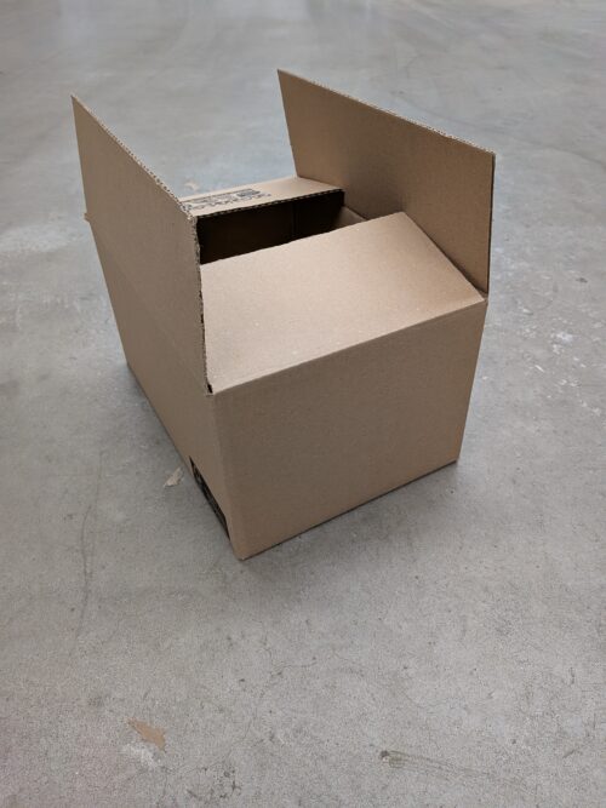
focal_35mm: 24
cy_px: 404
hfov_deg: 56.8
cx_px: 303
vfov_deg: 71.6
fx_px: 560
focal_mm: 4.53
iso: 803
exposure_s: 1/120
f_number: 1.7
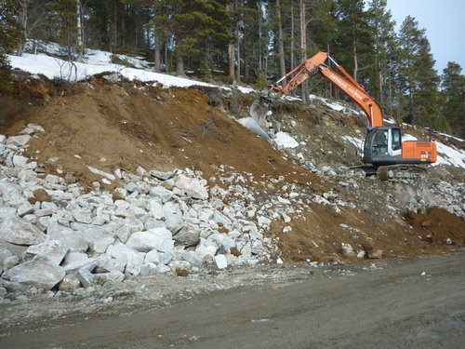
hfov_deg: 55.4
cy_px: 174
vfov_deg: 42.9
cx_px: 232
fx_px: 443
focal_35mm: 33
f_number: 2.8
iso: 80
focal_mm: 5.5
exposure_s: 1/500
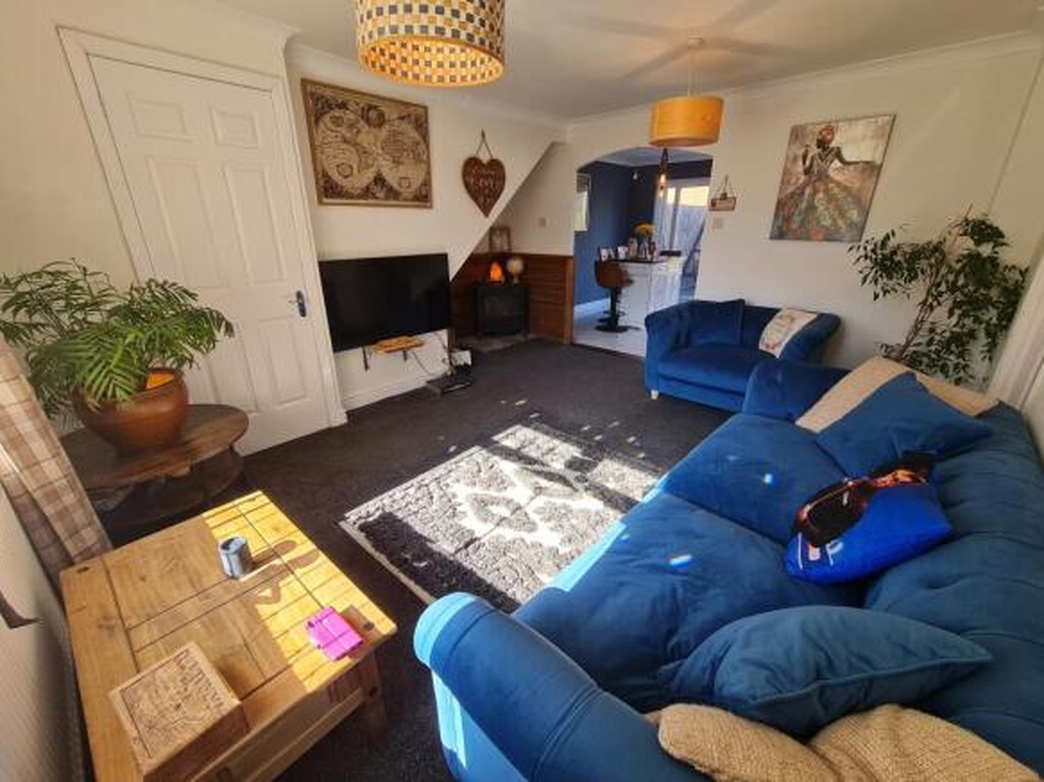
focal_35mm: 13
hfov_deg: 106.2
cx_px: 522
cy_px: 391
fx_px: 392
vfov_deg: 89.9
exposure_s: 1/100
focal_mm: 2.2
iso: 64
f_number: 2.2
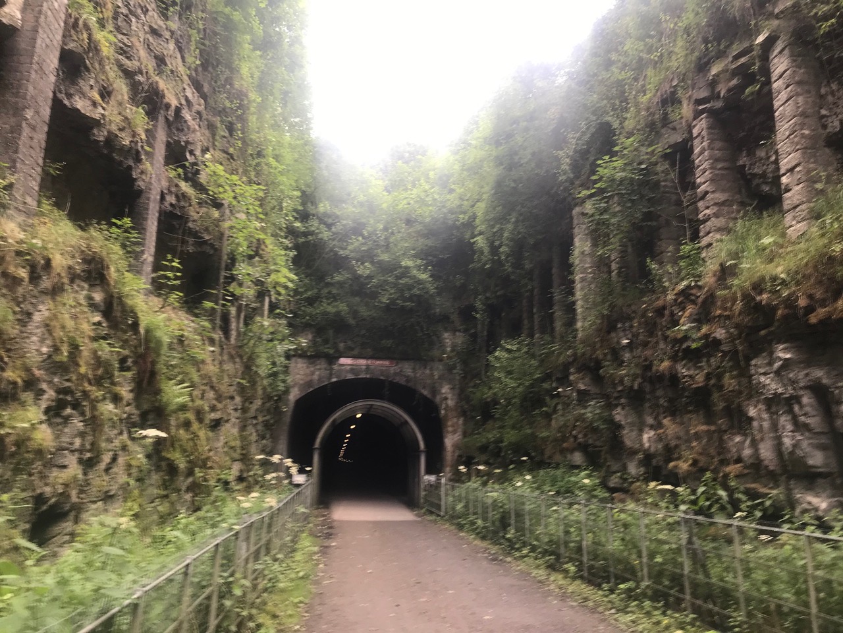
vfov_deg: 49.7
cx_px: 422
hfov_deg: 63.4
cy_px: 316
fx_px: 682
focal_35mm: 28
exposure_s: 1/50
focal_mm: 3.99
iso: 25
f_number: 1.8
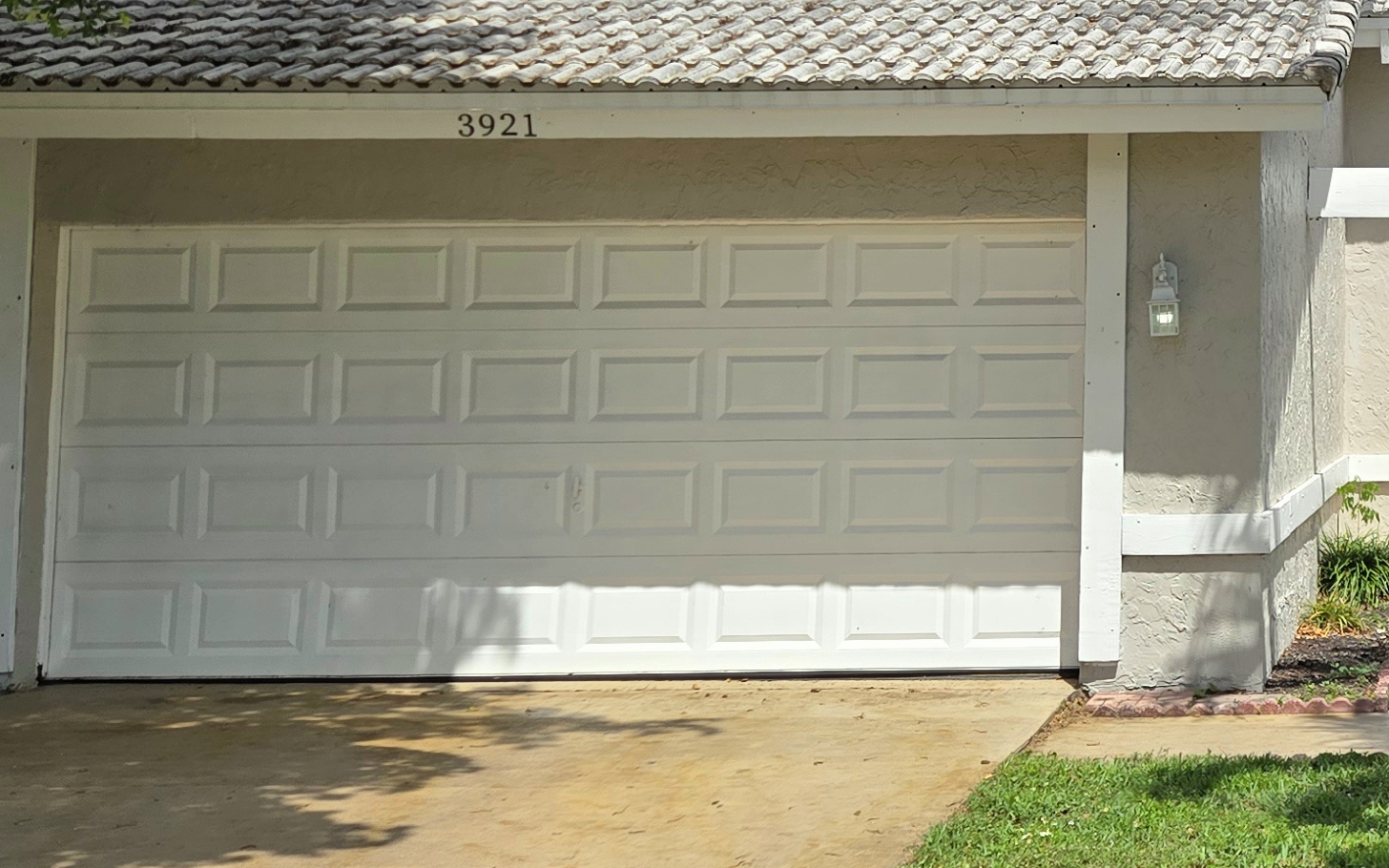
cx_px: 1433
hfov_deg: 28.5
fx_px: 2536
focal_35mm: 67
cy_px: 156
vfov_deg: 19.2
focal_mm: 5.4
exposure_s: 1/2500
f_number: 1.8
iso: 25
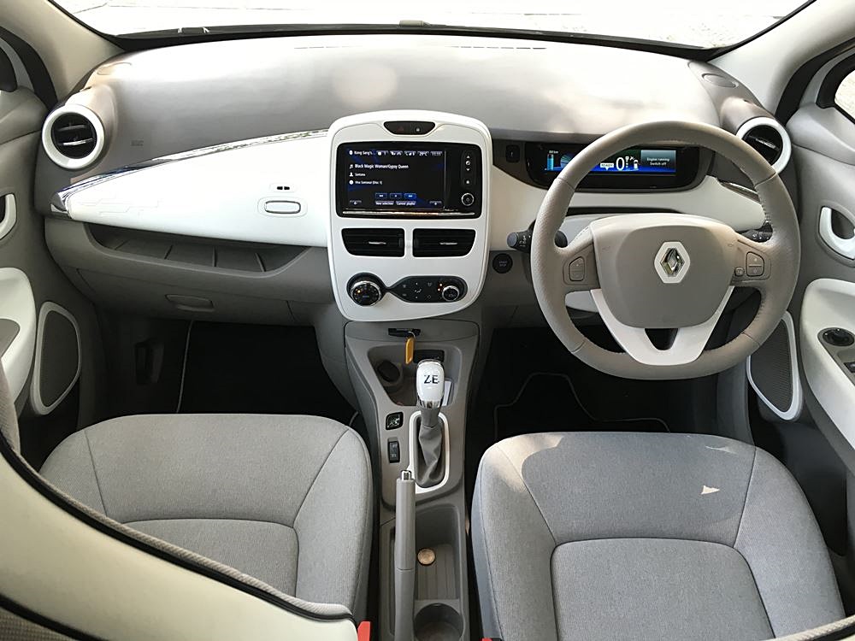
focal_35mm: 29
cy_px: 320
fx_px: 716
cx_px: 428
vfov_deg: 48.2
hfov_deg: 61.7
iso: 32
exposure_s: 1/33
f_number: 2.2
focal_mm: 4.15
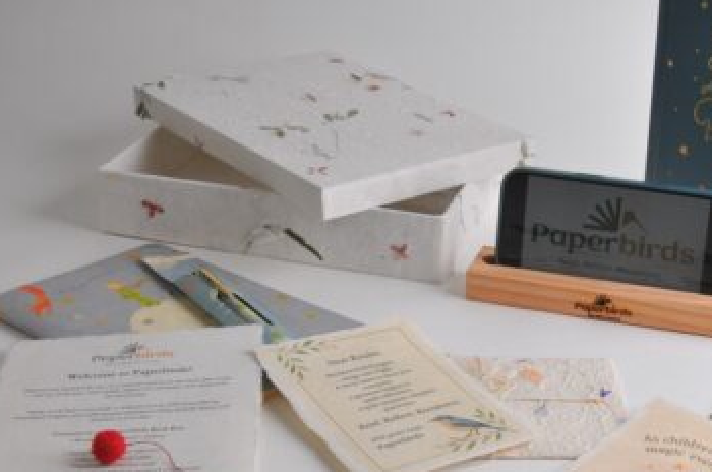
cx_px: 458
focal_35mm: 72
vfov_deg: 18.9
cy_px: 242
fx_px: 1421
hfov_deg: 28.0
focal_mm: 28
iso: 250
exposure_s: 1/200
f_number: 13
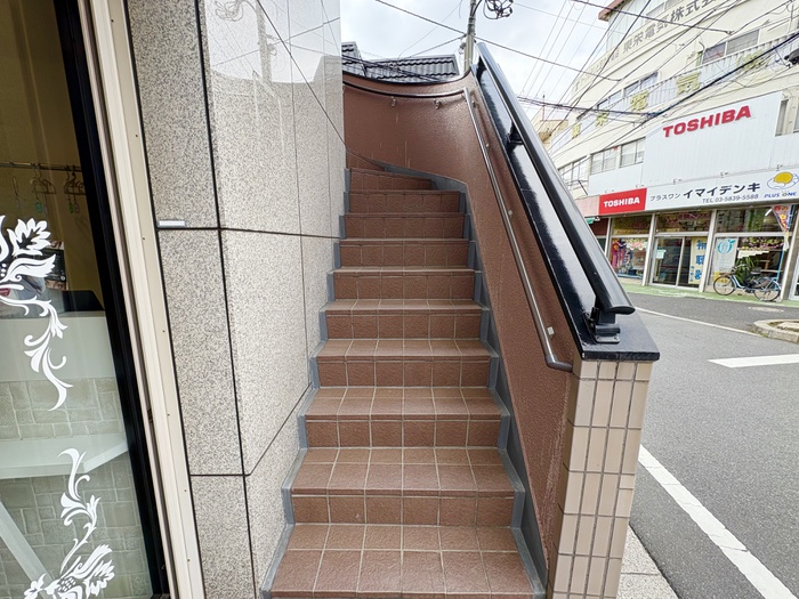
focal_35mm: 14
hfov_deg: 102.1
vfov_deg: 85.7
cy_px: 300
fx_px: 323
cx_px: 400
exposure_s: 1/232
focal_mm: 2.22
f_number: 2.2
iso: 64
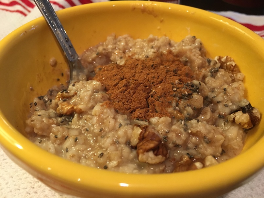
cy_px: 99
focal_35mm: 29
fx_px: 221
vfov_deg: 48.2
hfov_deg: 61.7
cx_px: 132
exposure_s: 1/30
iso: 160
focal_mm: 4.15
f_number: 2.2
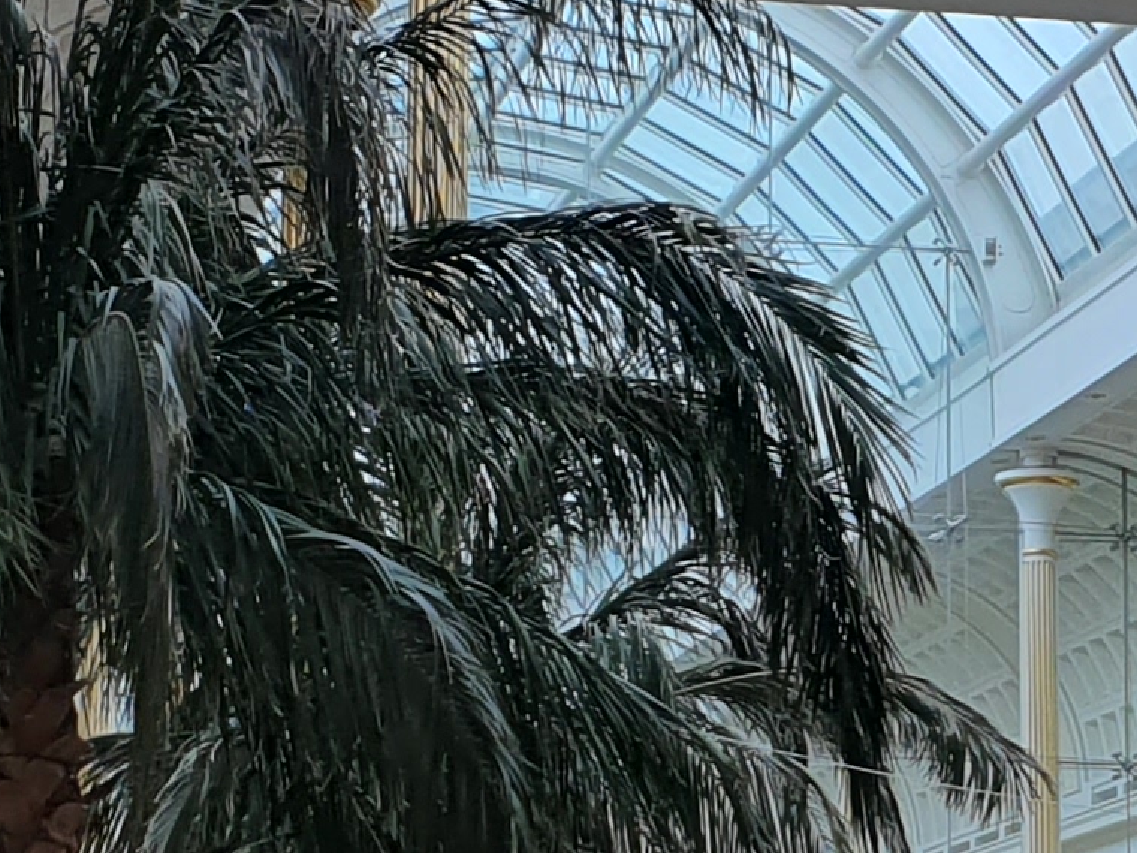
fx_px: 4533
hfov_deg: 14.2
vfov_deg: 10.7
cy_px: 428
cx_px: 911
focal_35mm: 138
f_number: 2.4
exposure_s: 1/172
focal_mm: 4.32
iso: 50
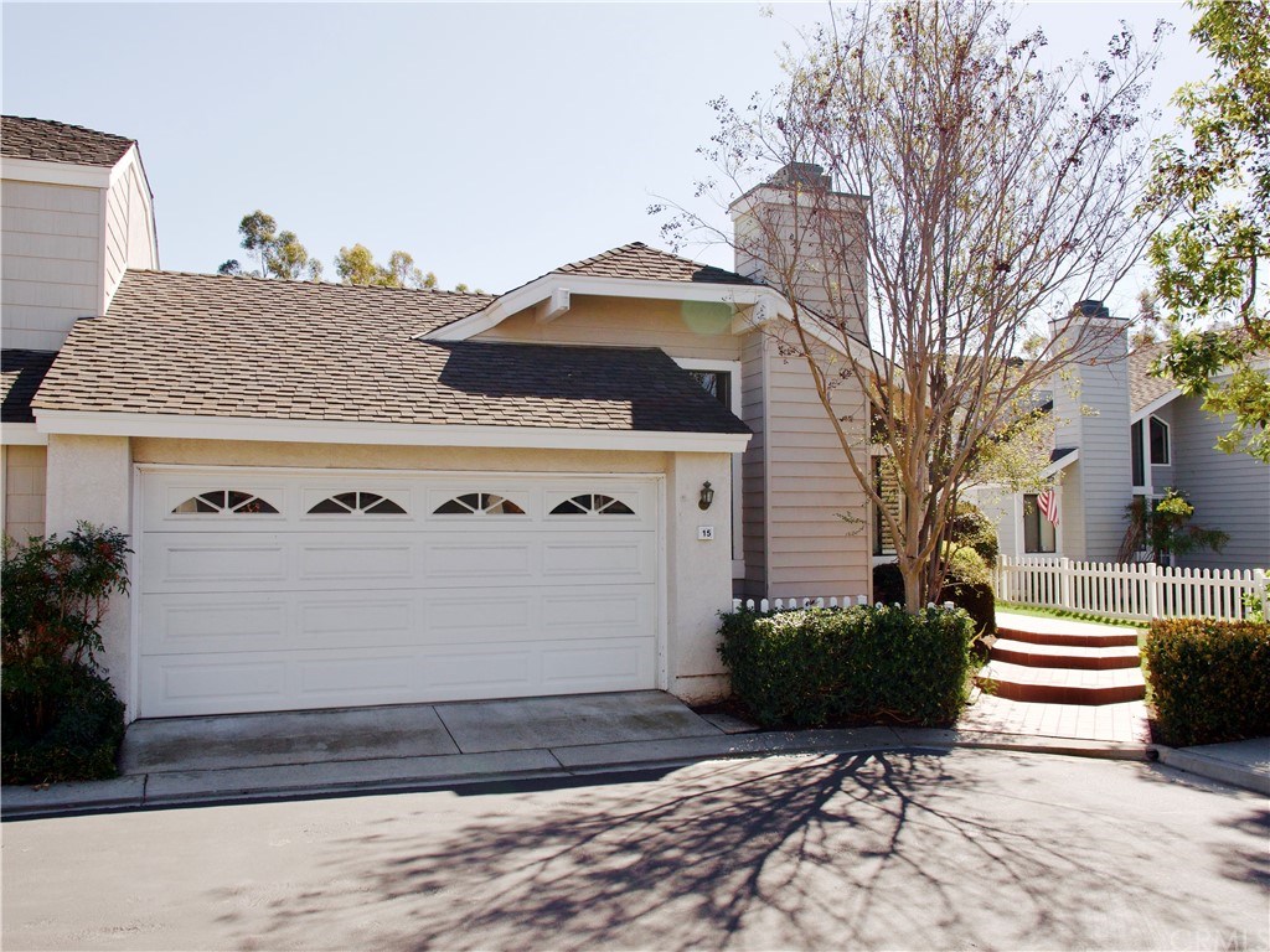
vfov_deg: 46.8
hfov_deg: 60.0
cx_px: 635
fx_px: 1101
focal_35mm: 30
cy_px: 476
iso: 500
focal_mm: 14
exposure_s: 1/2000
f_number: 5
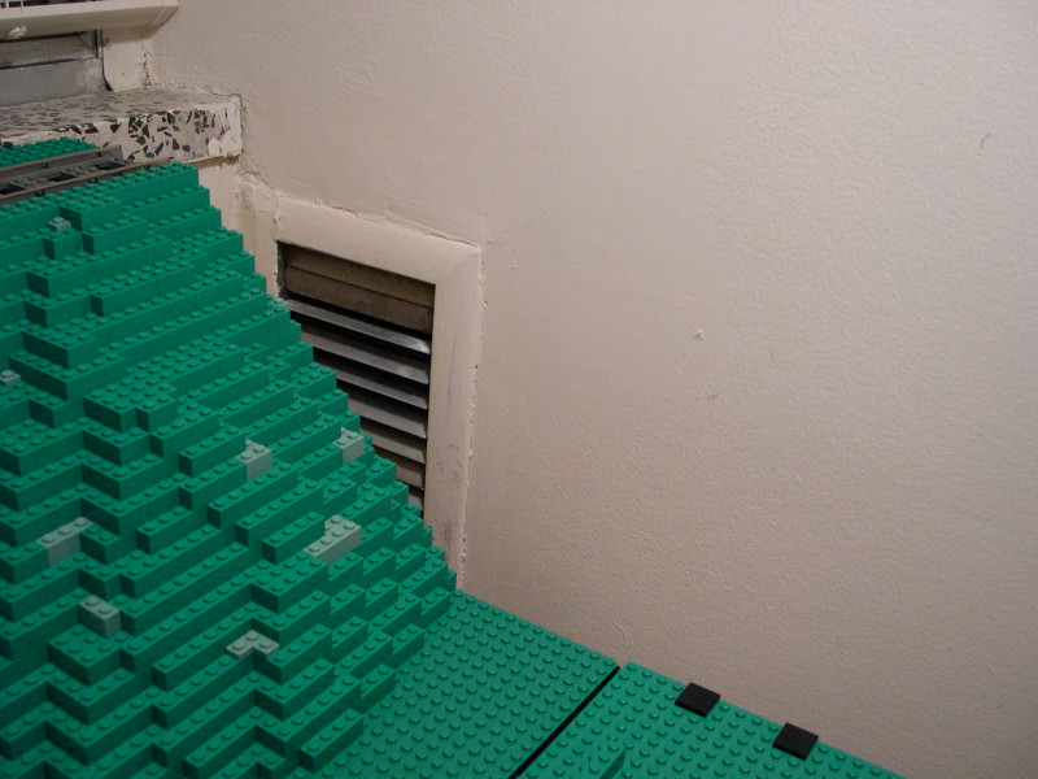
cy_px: 390
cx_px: 519
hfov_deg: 49.0
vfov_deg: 37.7
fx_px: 1139
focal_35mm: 38
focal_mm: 8
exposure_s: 1/41.6
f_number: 2.8
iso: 400
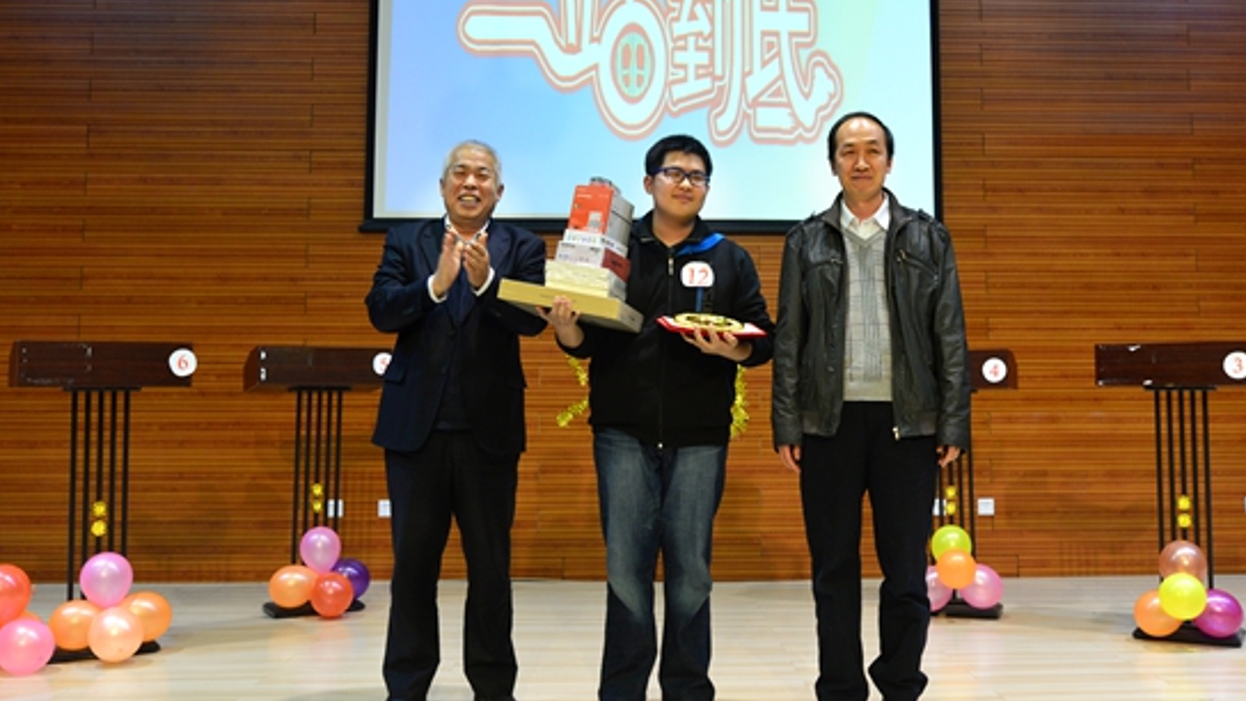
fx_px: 1222
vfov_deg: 31.9
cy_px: 290
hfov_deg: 53.9
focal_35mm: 37
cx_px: 694
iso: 1600
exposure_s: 1/80
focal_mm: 30
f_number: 5
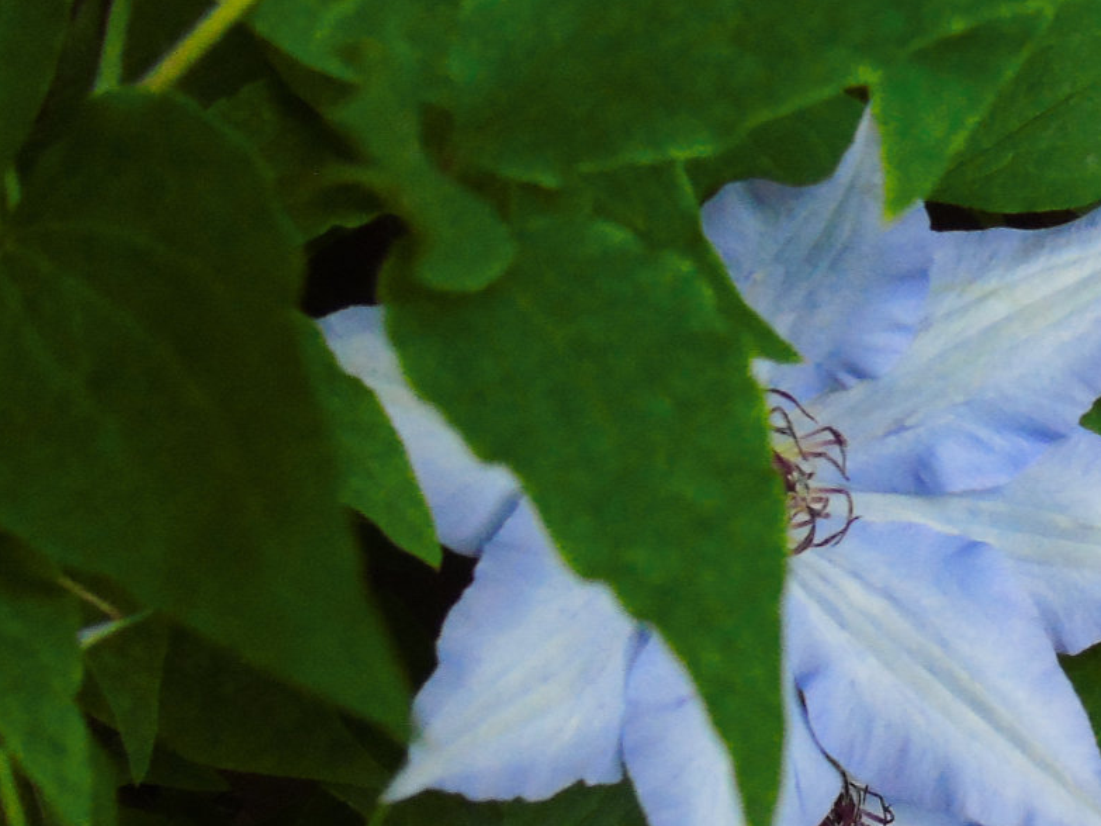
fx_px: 2512
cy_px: 514
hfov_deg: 23.5
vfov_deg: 18.6
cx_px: 1147
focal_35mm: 79
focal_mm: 5.2
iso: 200
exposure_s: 1/200
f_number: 3.6
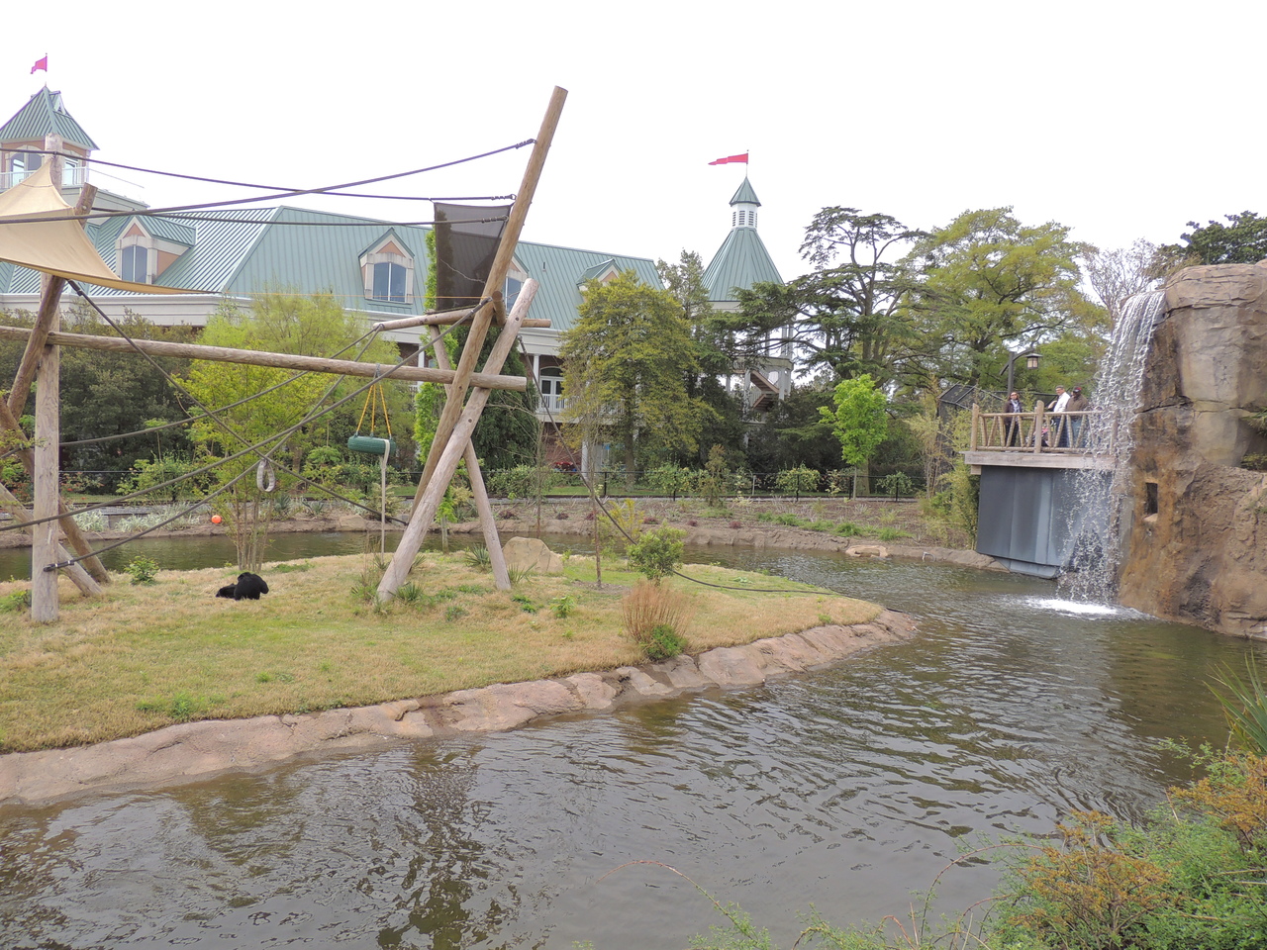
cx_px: 634
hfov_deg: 71.6
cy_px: 475
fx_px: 878
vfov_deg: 56.8
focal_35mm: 24
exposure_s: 1/640
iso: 100
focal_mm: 4.3
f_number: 3
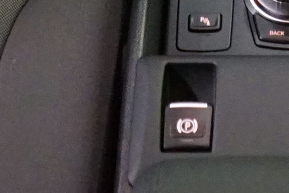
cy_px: -369
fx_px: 1614
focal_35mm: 201
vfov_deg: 6.3
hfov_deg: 10.2
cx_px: 251
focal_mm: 28
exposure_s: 1/30
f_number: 3.5
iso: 6400
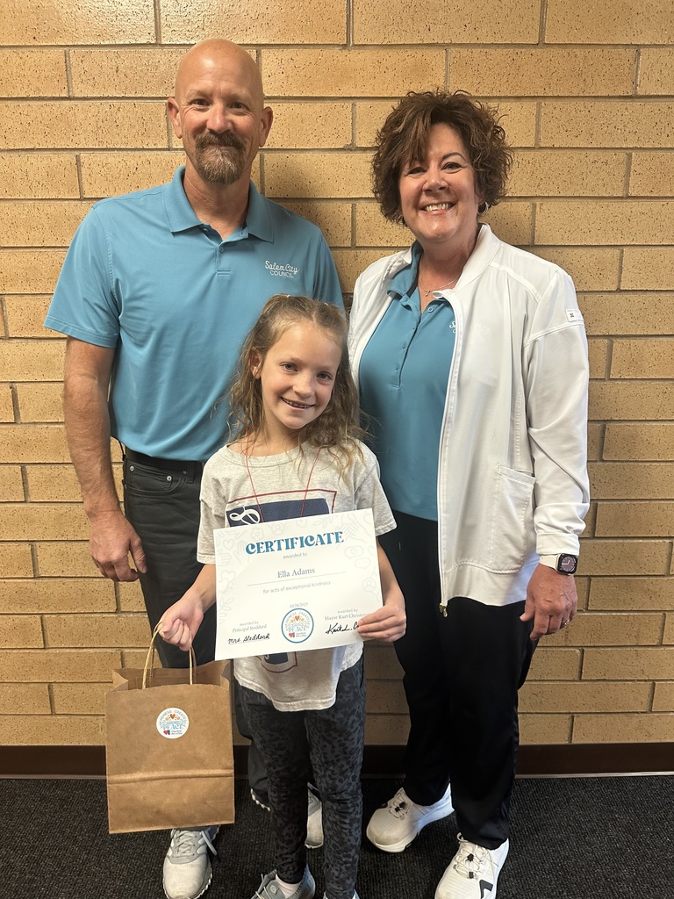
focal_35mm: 24
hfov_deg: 56.8
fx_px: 623
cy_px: 450
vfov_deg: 71.6
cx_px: 337
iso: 320
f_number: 1.78
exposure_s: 1/60
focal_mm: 6.86
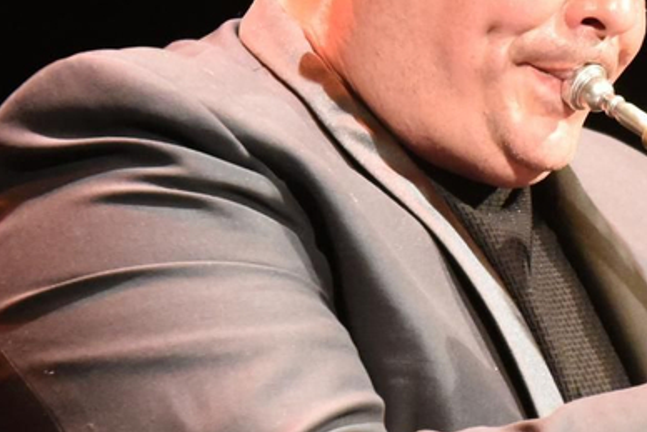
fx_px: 14814
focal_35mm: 824
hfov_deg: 2.5
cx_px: 702
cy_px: 182
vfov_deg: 1.7
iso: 5000
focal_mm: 200
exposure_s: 1/100
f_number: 2.8
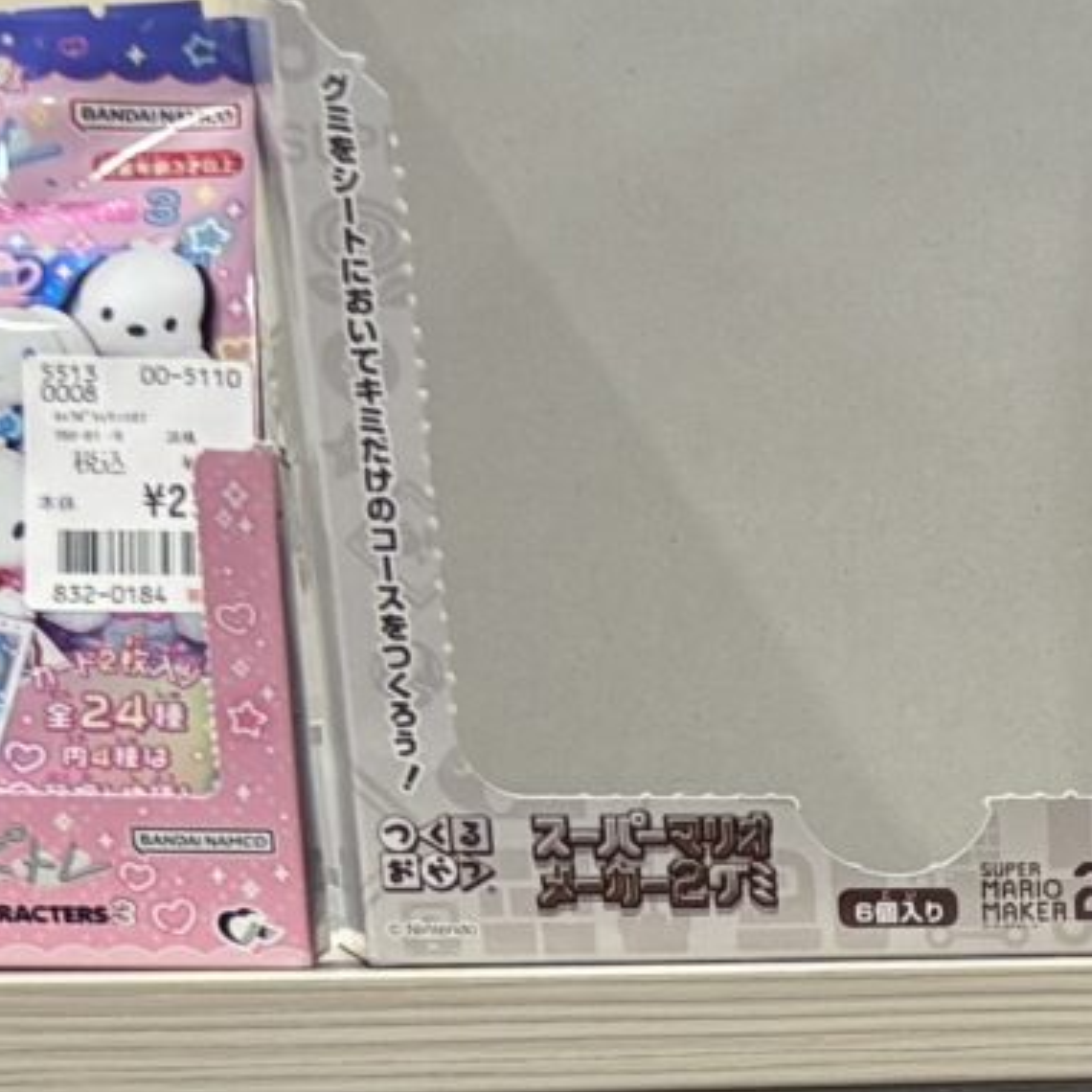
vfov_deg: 10.5
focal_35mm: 155
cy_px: 2014
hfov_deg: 9.8
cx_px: 2710
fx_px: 5532
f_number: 1.6
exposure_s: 1/120
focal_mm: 5.96
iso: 40
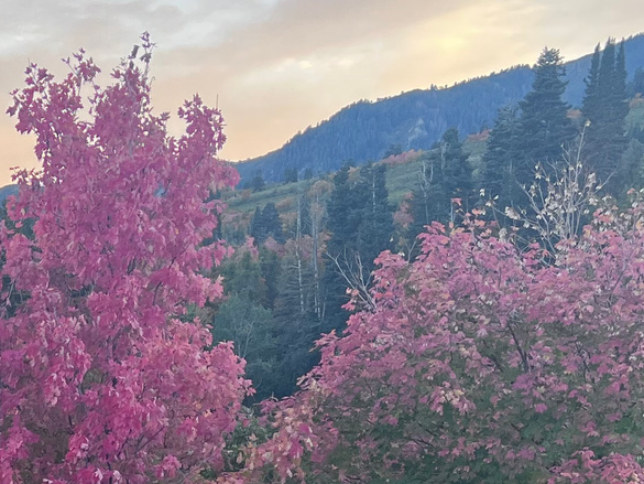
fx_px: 1693
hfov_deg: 19.4
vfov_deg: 15.7
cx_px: -256
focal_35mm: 91
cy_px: 564
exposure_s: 1/121
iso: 40
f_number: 1.5
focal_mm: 5.7
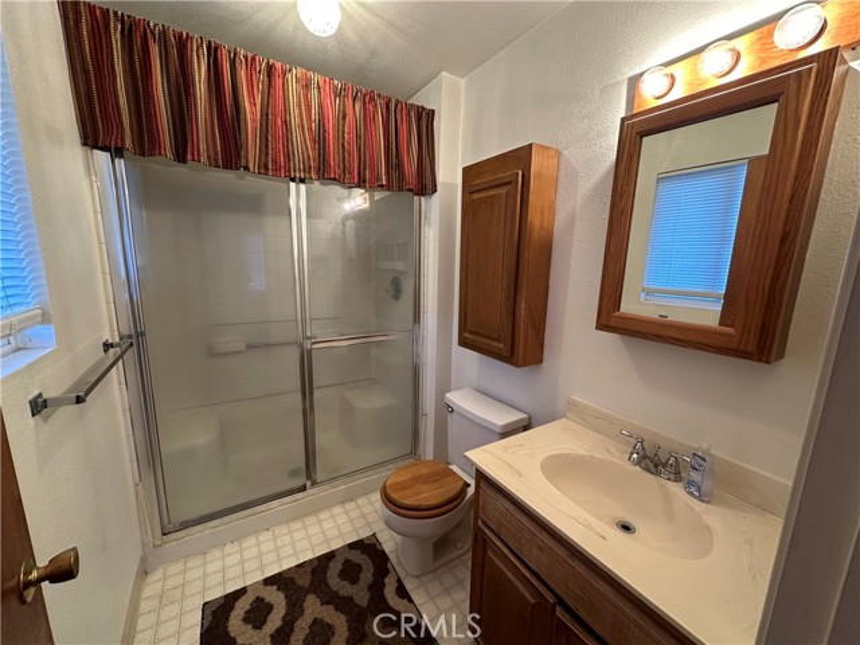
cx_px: 430
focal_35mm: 14
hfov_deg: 102.1
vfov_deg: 85.7
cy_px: 322
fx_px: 348
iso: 200
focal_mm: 2.22
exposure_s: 1/60
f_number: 2.2
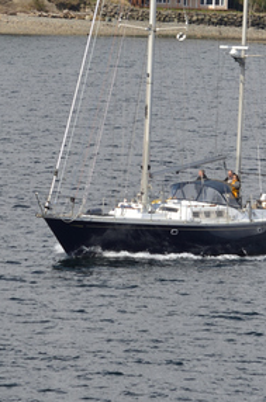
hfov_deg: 4.1
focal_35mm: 330
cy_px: 25
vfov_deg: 6.2
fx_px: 3680
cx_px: 147
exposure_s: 1/500
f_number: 7.1
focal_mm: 90
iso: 100
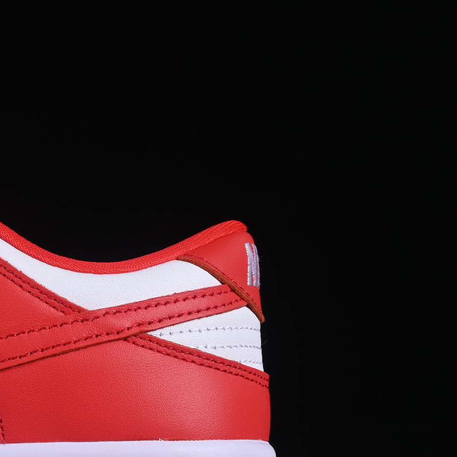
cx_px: -203
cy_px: 276
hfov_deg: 8.9
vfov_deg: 9.1
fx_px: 2883
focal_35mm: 193
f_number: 8
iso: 160
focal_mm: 50
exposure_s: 1/80
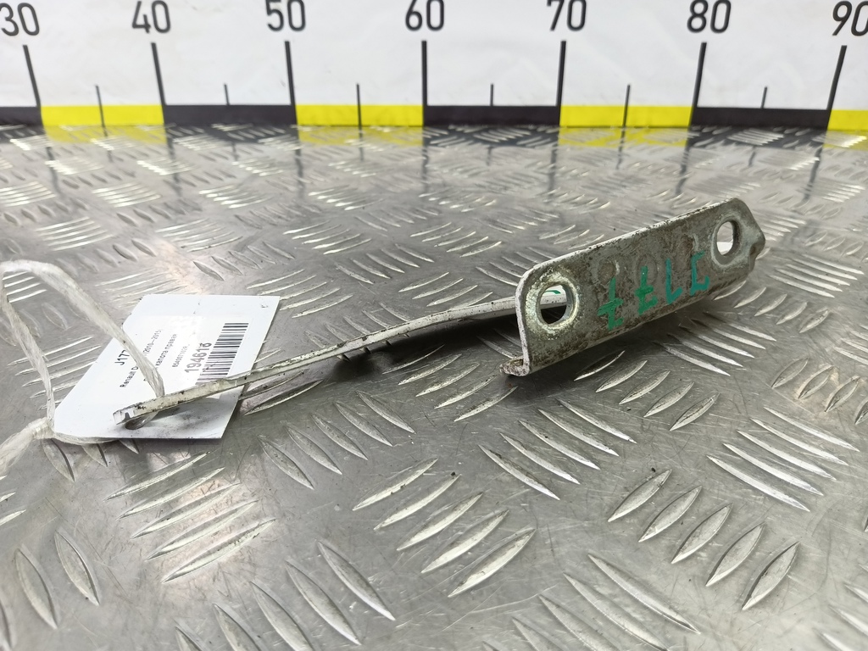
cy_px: 326
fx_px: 577
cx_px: 434
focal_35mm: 23
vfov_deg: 58.9
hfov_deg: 73.9
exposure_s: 1/50
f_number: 1.6
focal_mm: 4.11
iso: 129
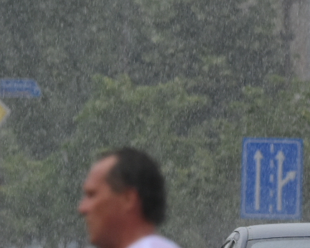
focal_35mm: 1425
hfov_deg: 1.4
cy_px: 196
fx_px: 13080
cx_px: -196
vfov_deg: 1.1
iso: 1000
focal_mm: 270
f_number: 6.3
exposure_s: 1/400
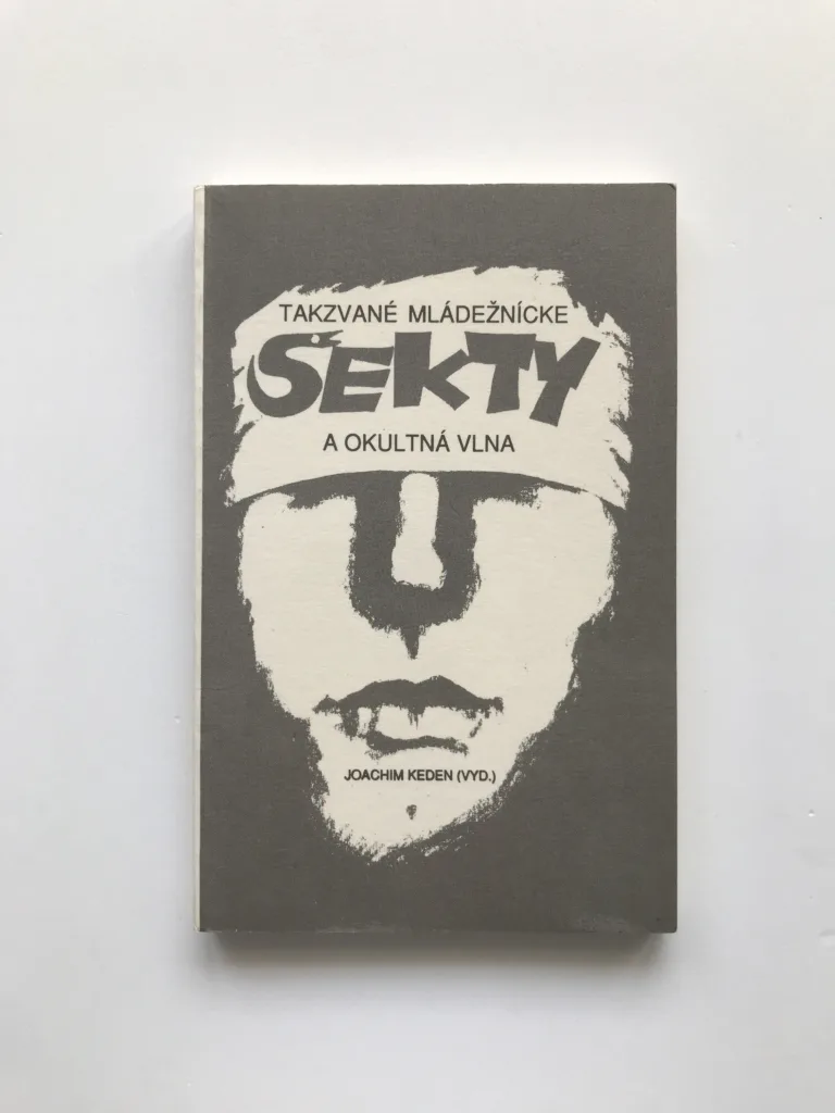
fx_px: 901
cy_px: 556
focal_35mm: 28
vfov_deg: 63.4
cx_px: 418
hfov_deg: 49.7
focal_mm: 3.99
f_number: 1.8
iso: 25
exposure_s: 1/100
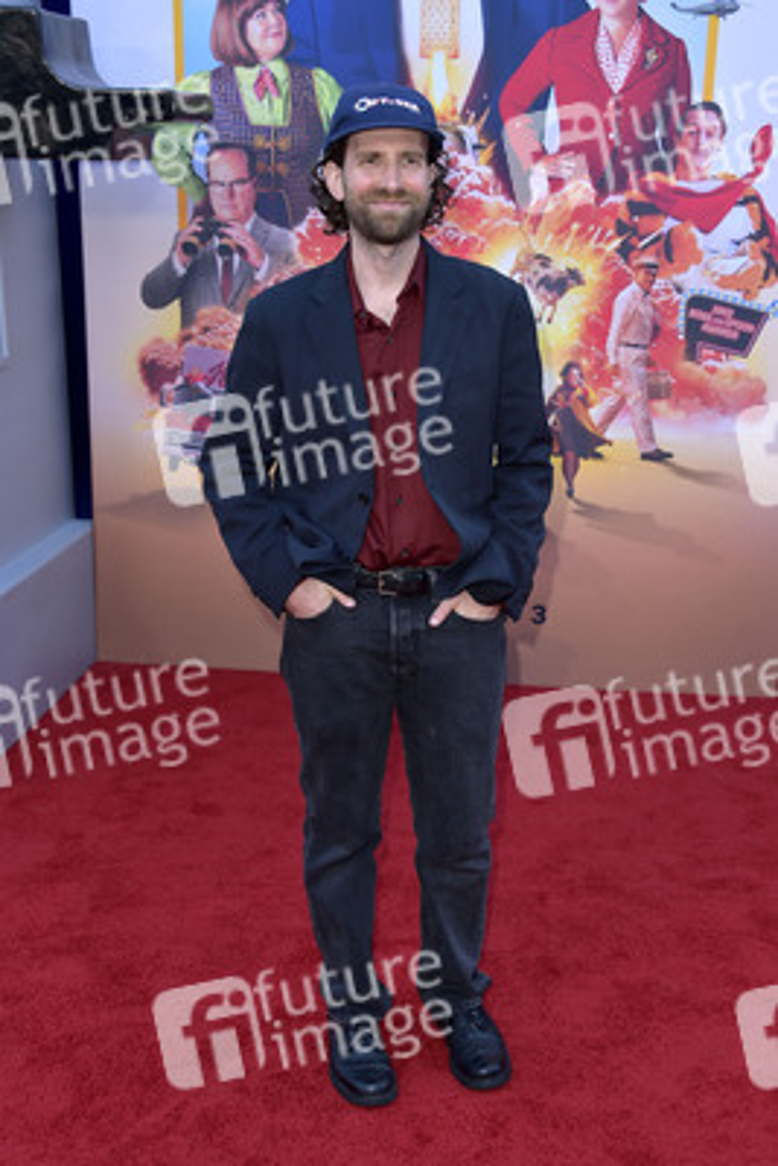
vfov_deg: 43.6
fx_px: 1457
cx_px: 389
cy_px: 583
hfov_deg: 29.9
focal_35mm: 45
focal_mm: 45
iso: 320
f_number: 6.3
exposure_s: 1/250
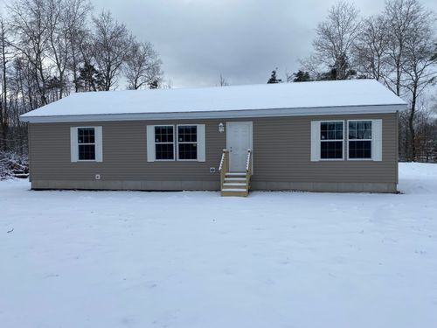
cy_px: 164
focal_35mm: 26
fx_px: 328
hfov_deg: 67.3
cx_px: 218
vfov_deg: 53.1
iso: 32
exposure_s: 1/2358
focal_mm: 4.25
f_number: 1.8
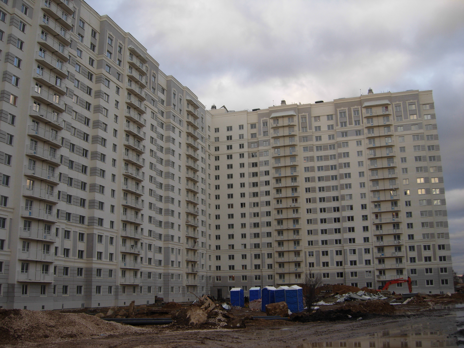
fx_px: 483
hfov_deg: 51.4
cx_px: 232
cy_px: 174
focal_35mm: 36
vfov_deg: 39.7
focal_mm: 7.5
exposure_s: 1/117
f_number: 3.4
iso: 50
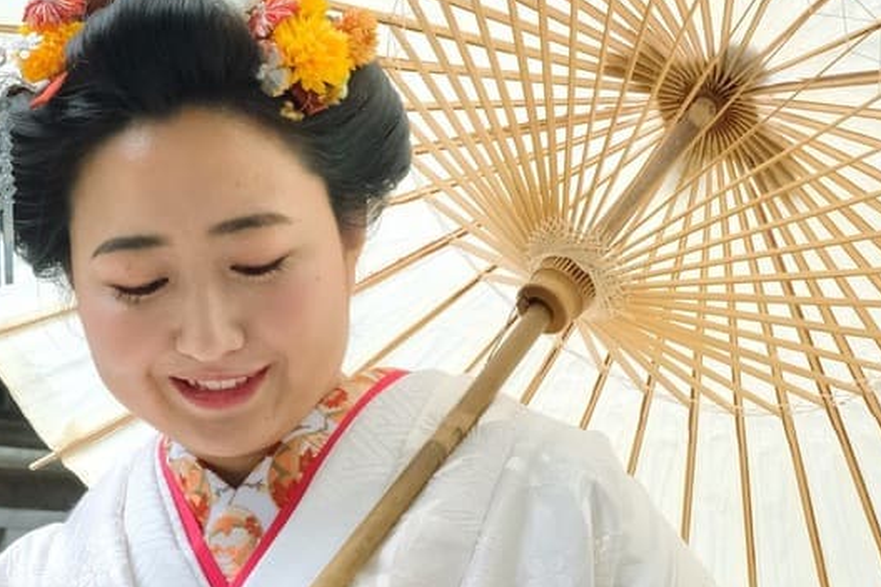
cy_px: 270
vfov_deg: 9.9
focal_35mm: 139
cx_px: 622
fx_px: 3401
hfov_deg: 14.7
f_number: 7.1
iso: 1600
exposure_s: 1/100
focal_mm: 34.2
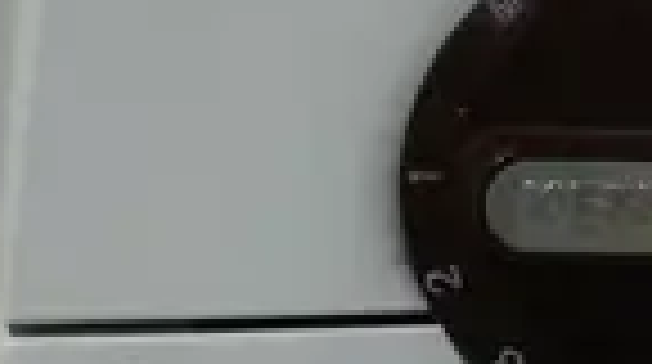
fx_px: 3728
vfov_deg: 5.5
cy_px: -182
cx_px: -139
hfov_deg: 9.8
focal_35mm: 216
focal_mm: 14
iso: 200
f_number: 4
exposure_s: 1/160
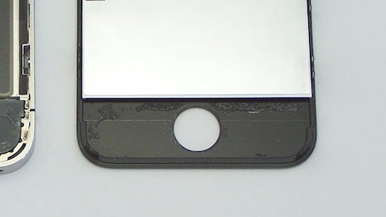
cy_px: -40
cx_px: 21
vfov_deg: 7.6
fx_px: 1617
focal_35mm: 158
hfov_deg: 13.5
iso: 140
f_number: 3.2
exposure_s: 1/45
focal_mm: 11.5
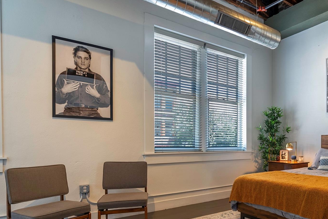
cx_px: 241
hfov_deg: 63.9
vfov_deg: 47.1
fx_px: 246
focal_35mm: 27
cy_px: 148
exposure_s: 1/25
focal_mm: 18
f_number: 4
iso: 250
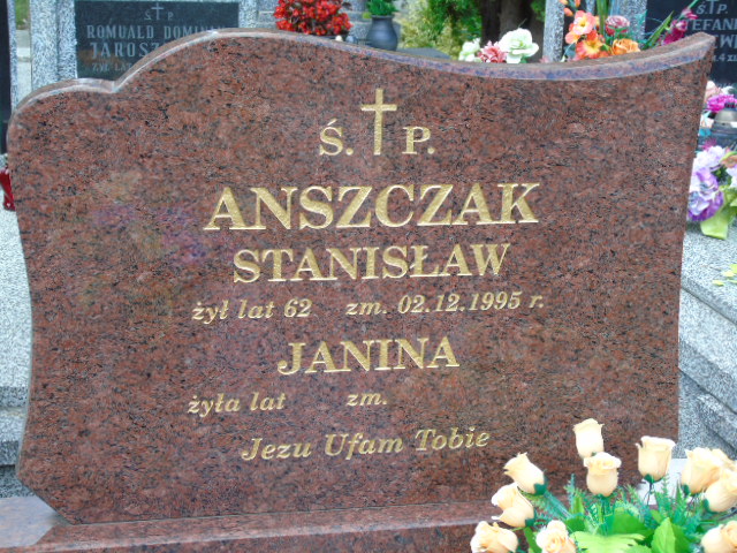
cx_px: 368
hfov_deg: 27.4
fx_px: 1512
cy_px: 276
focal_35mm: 71
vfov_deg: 20.7
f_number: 4.7
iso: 80
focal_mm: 13
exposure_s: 1/60
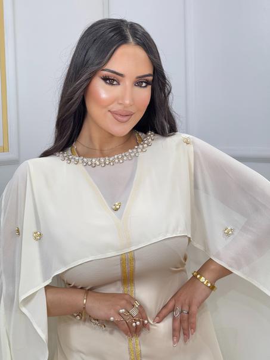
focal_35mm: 120
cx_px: 135
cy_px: 180
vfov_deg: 16.4
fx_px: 1248
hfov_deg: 12.3
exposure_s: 1/100
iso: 125
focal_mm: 15.66
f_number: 2.8
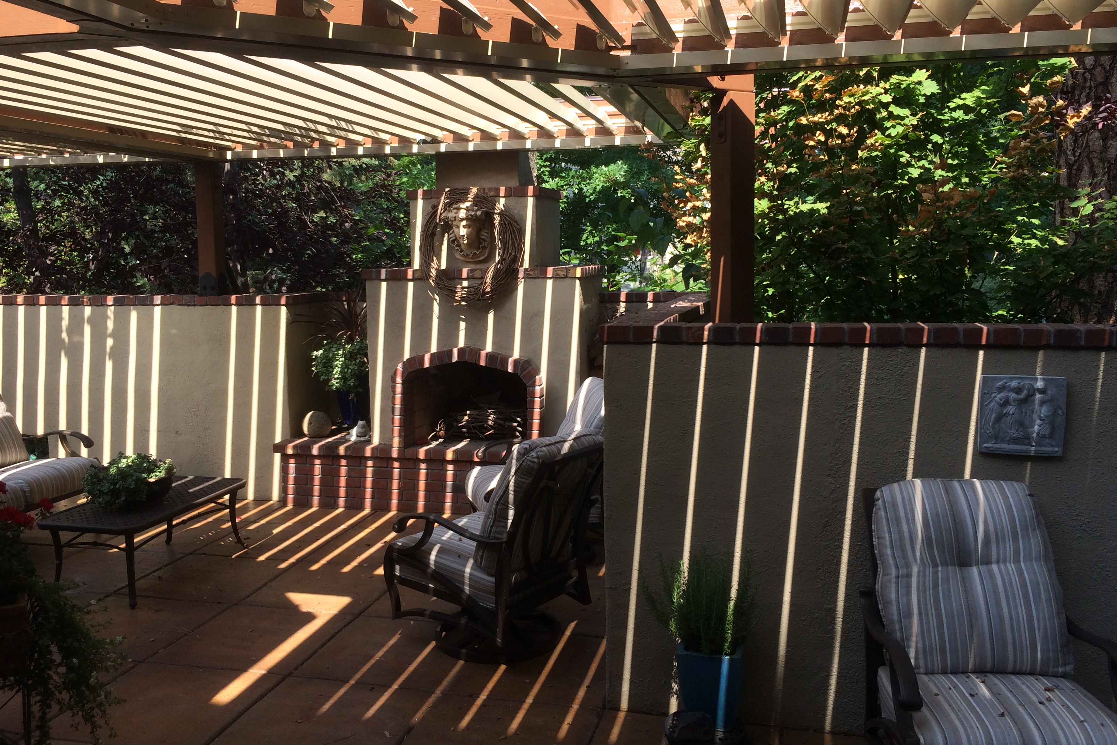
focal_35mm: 31
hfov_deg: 60.3
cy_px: 324
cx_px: 561
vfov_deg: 42.2
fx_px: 962
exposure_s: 1/507
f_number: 2.2
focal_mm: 4.15
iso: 32
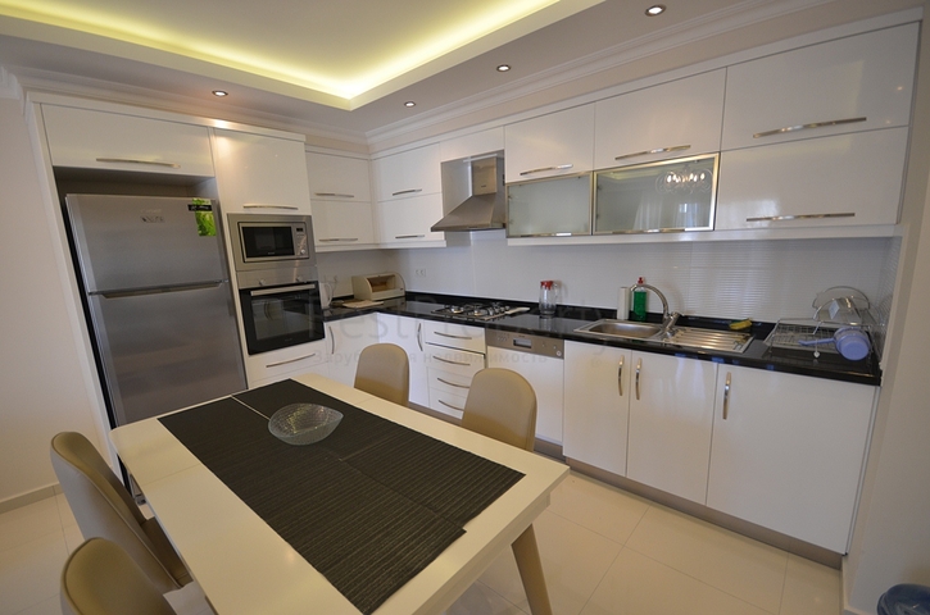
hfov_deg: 100.5
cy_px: 308
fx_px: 387
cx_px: 465
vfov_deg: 77.1
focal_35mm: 15
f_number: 4
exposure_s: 1/60
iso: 450
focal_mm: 10
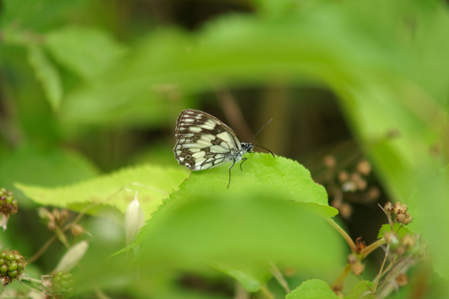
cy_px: 150
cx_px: 224
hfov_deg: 6.5
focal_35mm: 315
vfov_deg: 4.4
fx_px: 3925
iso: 125
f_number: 5
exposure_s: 1/250
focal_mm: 210
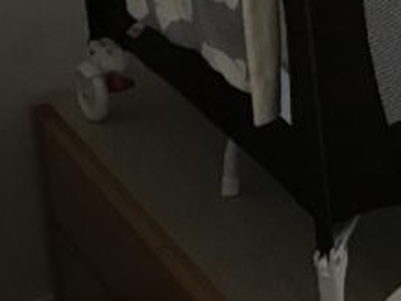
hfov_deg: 12.9
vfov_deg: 10.9
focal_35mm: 132
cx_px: 820
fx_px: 1530
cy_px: -137
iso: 50
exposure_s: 1/15
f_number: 1.8
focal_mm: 3.99
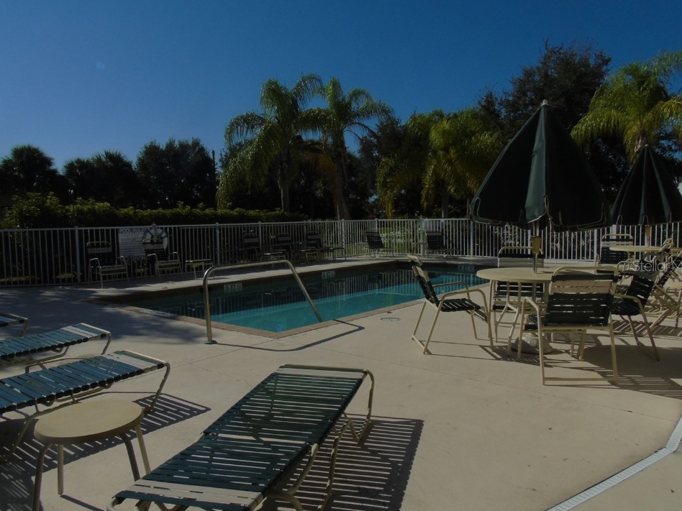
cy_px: 265
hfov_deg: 65.3
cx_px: 332
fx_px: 532
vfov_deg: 51.3
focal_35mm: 27
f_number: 3.4
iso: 80
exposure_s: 1/1000
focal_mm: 4.4
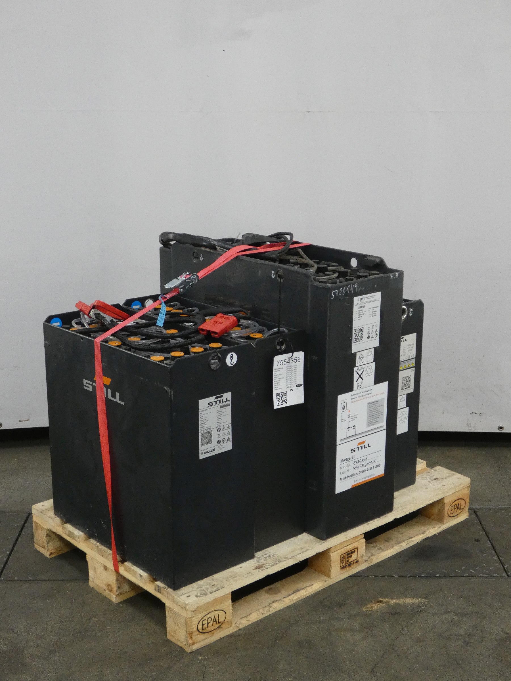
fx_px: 945
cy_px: 340
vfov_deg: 39.7
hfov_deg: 30.3
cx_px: 256
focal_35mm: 48
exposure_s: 1/80
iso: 500
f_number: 3.8
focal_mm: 8.6
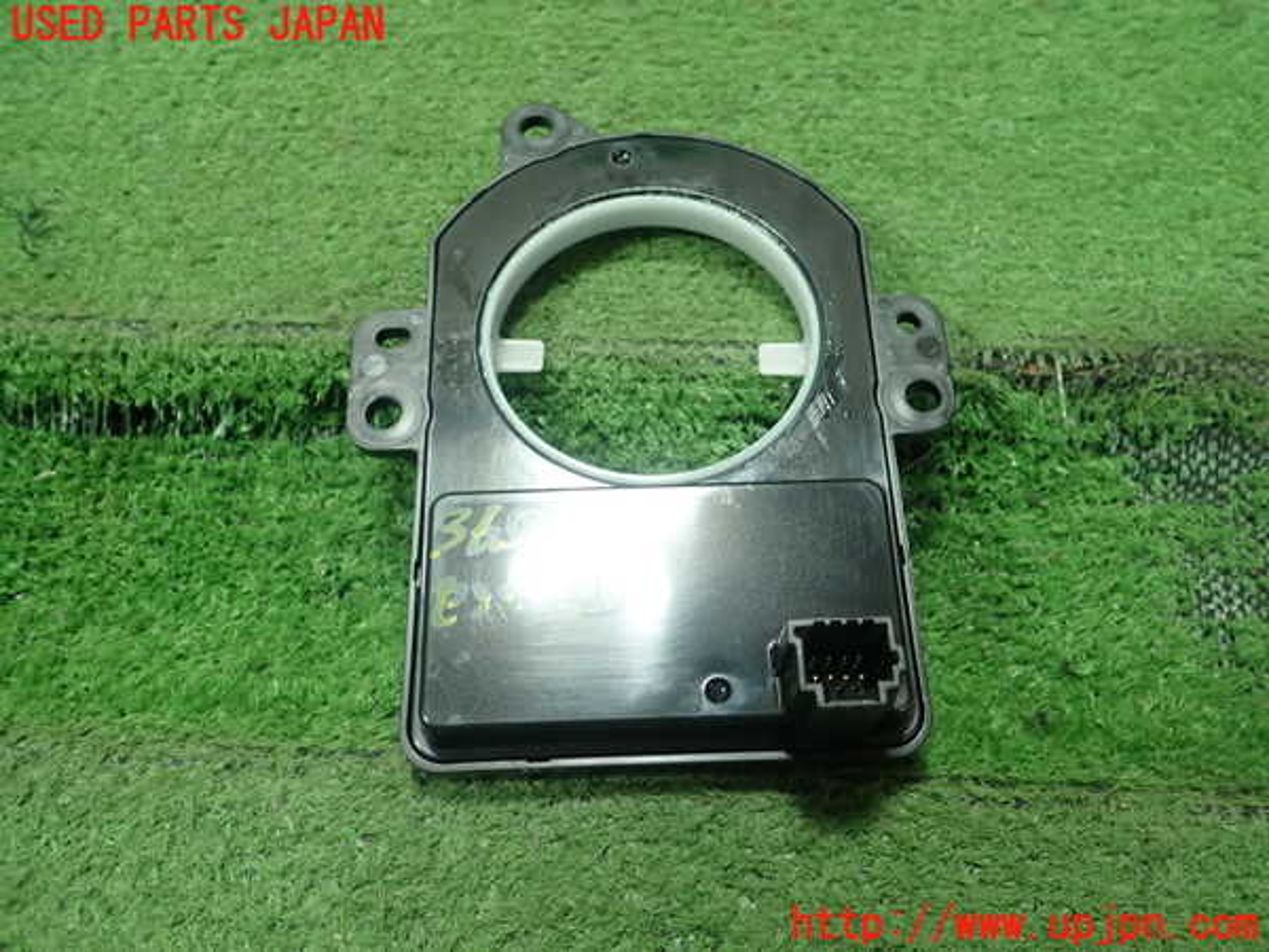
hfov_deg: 60.0
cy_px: 476
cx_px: 634
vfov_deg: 46.8
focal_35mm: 30
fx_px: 1100
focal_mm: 5.5
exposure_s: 1/125
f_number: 2.3
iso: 320
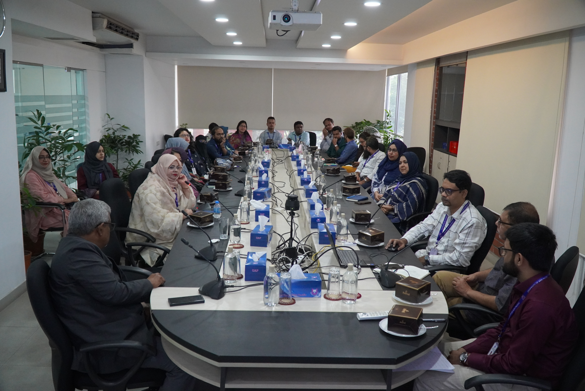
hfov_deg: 61.9
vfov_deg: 43.7
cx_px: 292
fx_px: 488
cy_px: 196
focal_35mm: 30
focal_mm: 20
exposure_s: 1/160
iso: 3200
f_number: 4
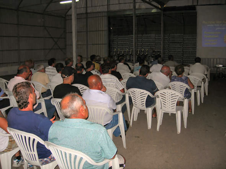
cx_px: 113
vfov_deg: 37.7
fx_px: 248
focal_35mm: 38
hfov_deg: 49.0
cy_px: 84
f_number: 2.8
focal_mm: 7.8
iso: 64
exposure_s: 1/60.1
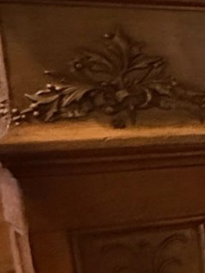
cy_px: 227
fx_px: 805
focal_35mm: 102
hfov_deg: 10.1
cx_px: 643
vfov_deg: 19.0
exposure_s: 1/30
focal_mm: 2.22
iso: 1600
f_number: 2.2
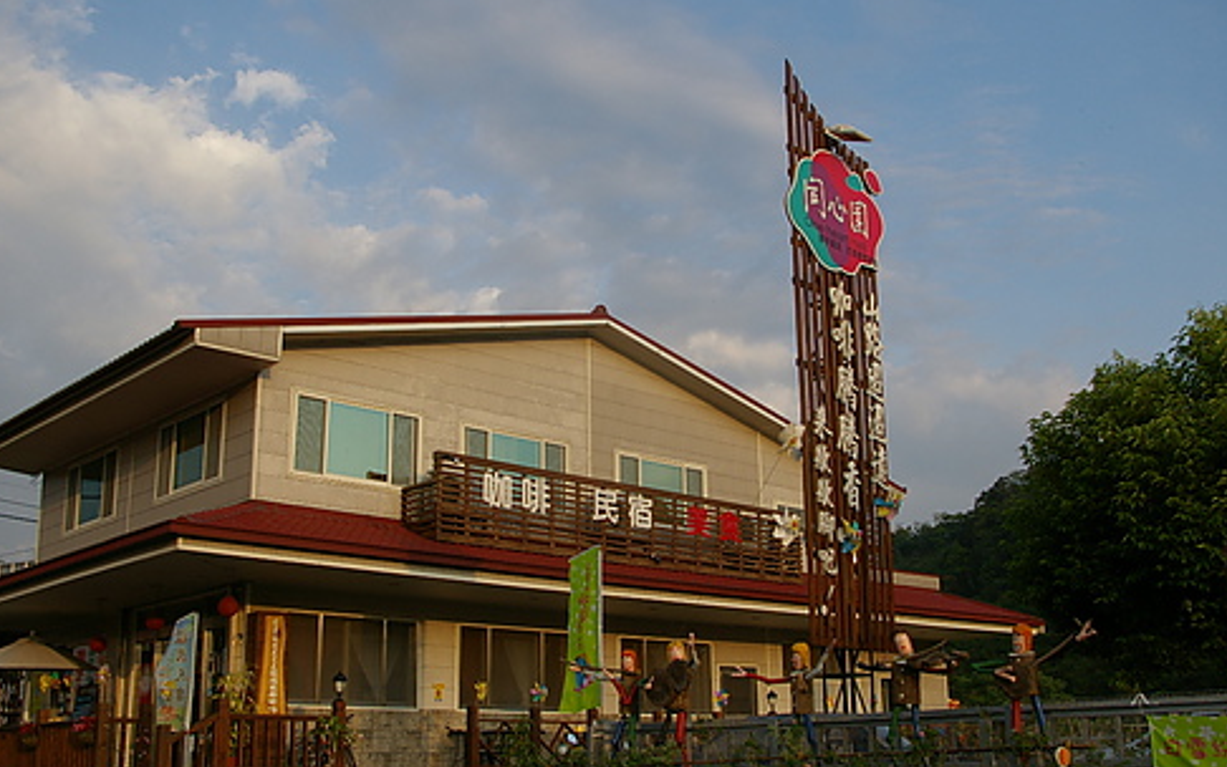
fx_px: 1325
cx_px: 641
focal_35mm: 40
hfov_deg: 49.7
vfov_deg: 32.3
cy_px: 404
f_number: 5.6
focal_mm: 21
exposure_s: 1/500
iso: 200
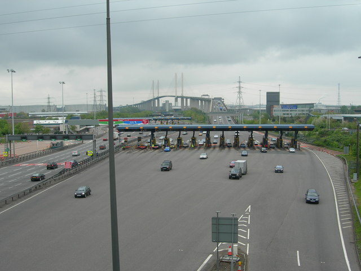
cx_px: 180
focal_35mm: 41
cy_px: 136
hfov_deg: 45.8
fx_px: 428
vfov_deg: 35.1
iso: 50
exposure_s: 1/182
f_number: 4.9
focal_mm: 8.5
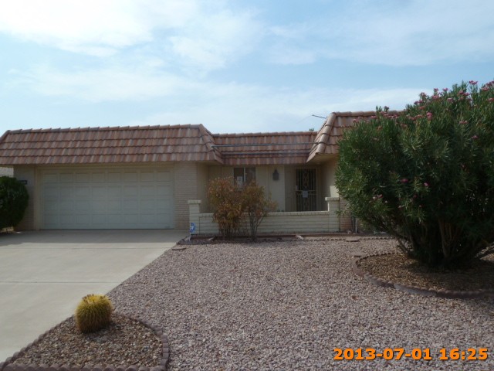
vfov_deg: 54.9
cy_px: 186
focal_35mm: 25
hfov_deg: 69.4
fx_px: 357
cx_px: 247
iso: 80
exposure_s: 1/500
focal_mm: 4.1
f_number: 5.6
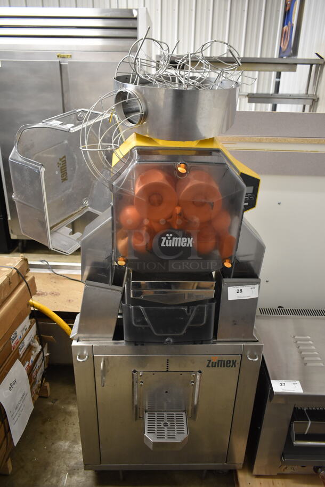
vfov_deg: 67.3
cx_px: 162
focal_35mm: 27
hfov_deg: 48.0
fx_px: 365
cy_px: 244
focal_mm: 18
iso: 1000
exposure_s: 1/30
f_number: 3.5
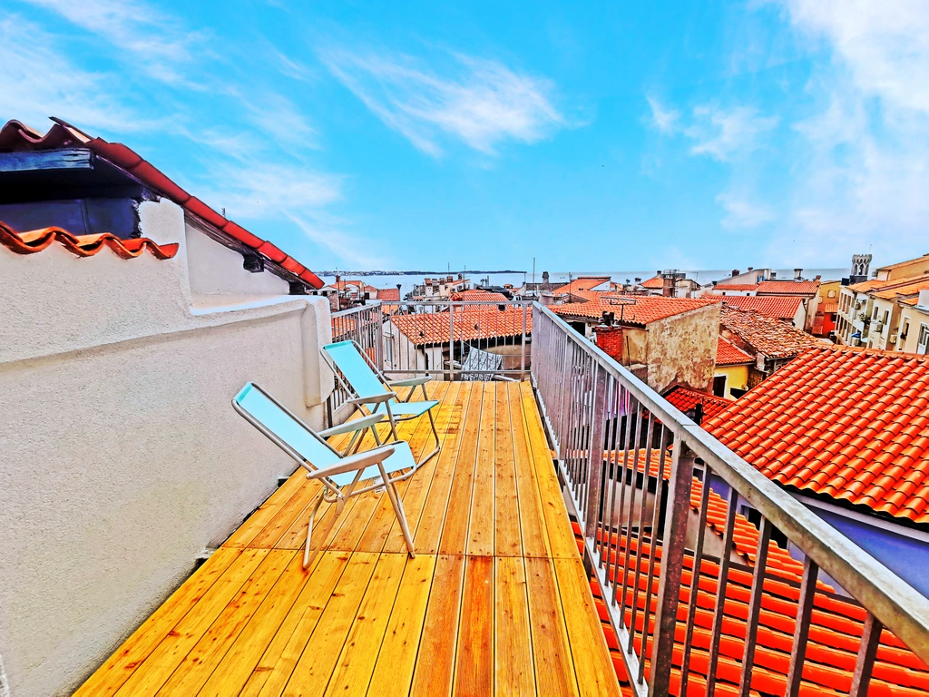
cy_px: 348
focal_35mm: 16
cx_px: 464
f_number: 2.2
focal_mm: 2.35
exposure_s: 1/1340
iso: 50
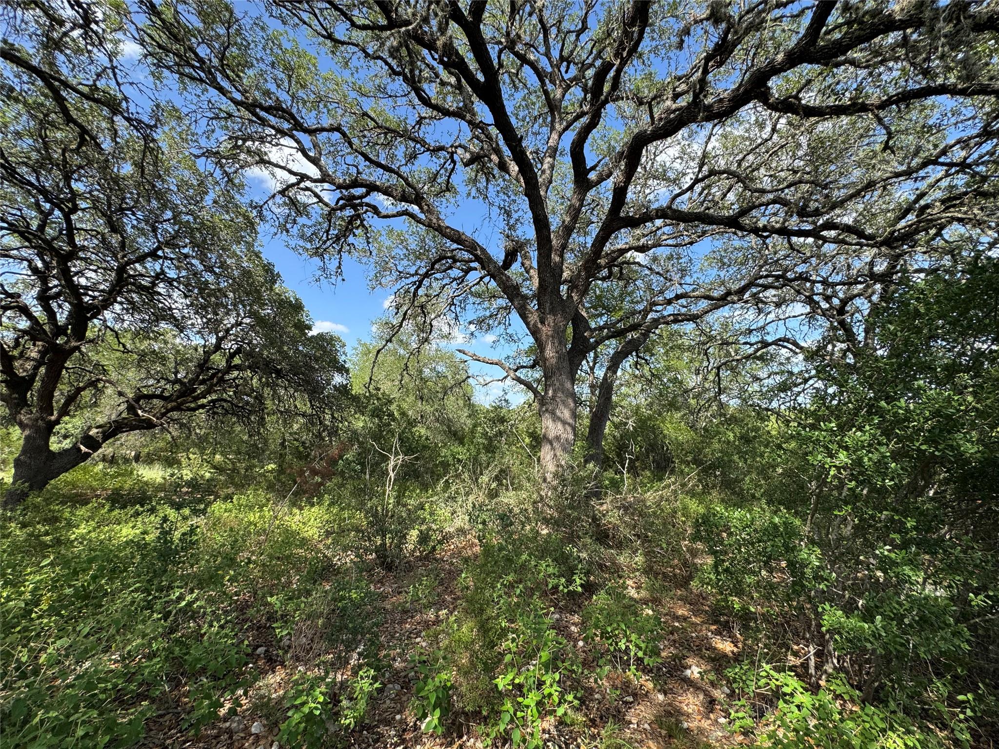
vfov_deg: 85.7
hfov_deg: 102.1
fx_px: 404
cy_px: 374
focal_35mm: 14
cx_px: 500
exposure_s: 1/664
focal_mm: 2.22
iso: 40
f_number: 2.2
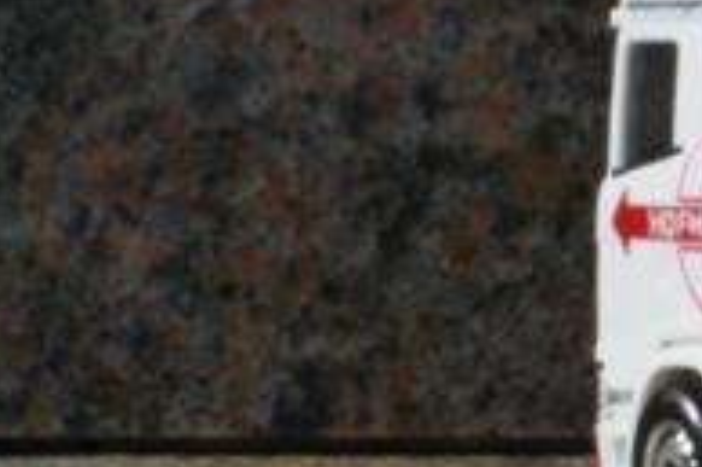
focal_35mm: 196
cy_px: 76
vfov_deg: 7.0
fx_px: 3819
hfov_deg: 8.8
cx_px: 2041
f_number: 22
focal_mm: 22
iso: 320
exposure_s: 1/60
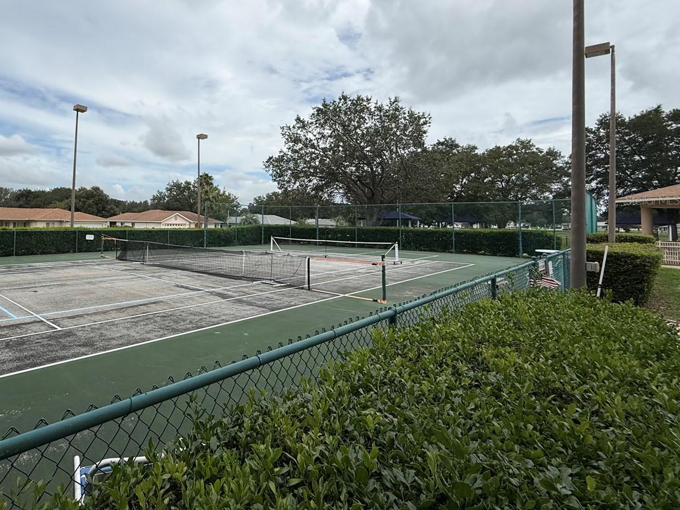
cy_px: 200
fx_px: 393
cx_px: 197
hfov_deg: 77.5
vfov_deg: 65.2
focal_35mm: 20
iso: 50
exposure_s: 1/3125
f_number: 2.2
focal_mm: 2.22
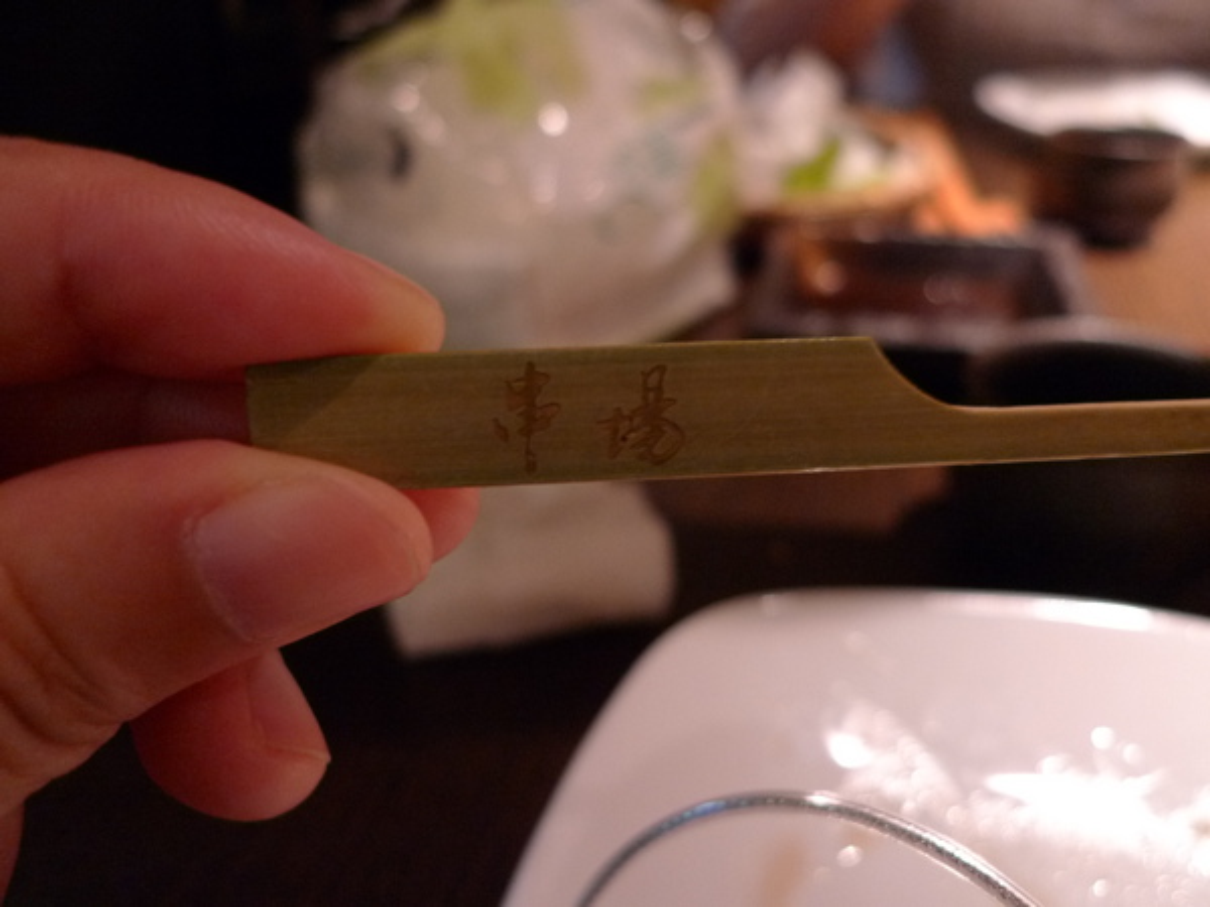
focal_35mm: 24
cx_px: 605
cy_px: 454
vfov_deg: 56.8
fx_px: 839
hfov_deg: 71.6
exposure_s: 1/15
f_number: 2
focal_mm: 5.1
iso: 400
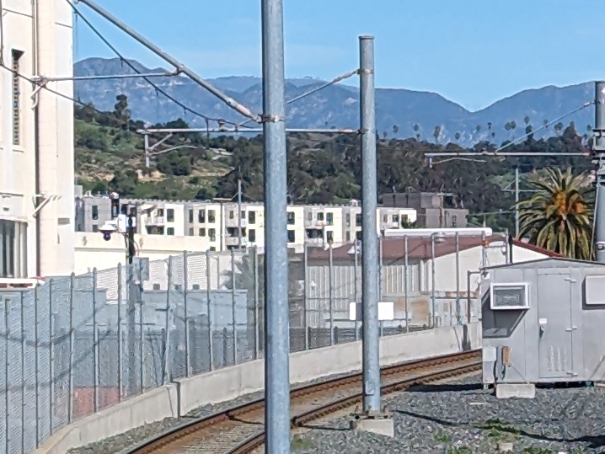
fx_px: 4773
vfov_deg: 5.4
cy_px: 425
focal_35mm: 273
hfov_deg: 7.1
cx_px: 918
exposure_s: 1/2232
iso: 39
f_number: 1.85
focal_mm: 6.81
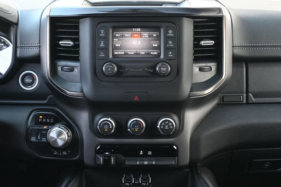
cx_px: 136
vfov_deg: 24.6
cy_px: 92
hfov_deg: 36.3
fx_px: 429
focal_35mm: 55
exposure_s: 1/125
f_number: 5
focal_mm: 34
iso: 1100
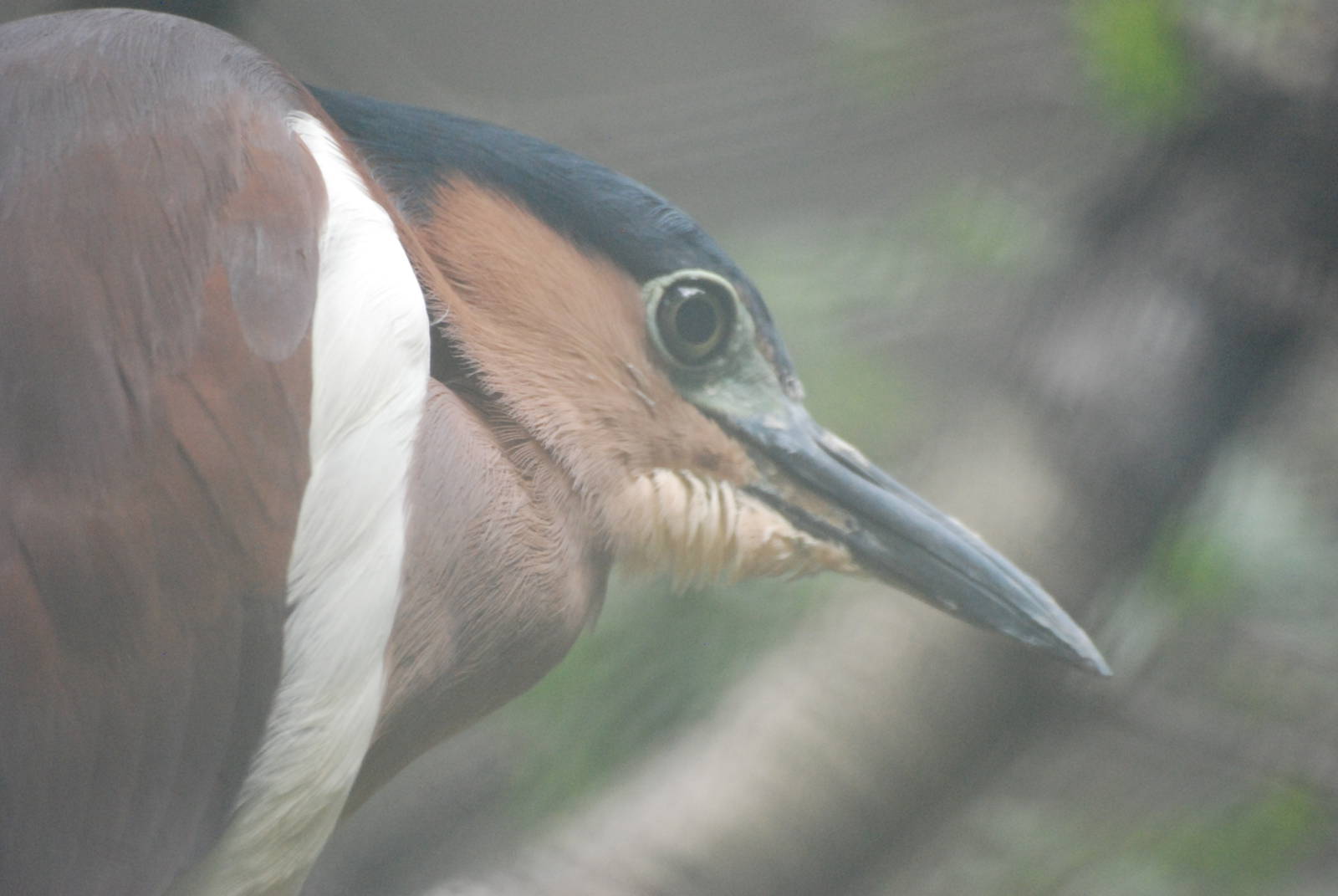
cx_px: 669
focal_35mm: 450
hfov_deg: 4.6
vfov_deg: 3.1
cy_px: 448
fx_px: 16745
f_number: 5.6
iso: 1600
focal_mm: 300
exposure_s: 1/160
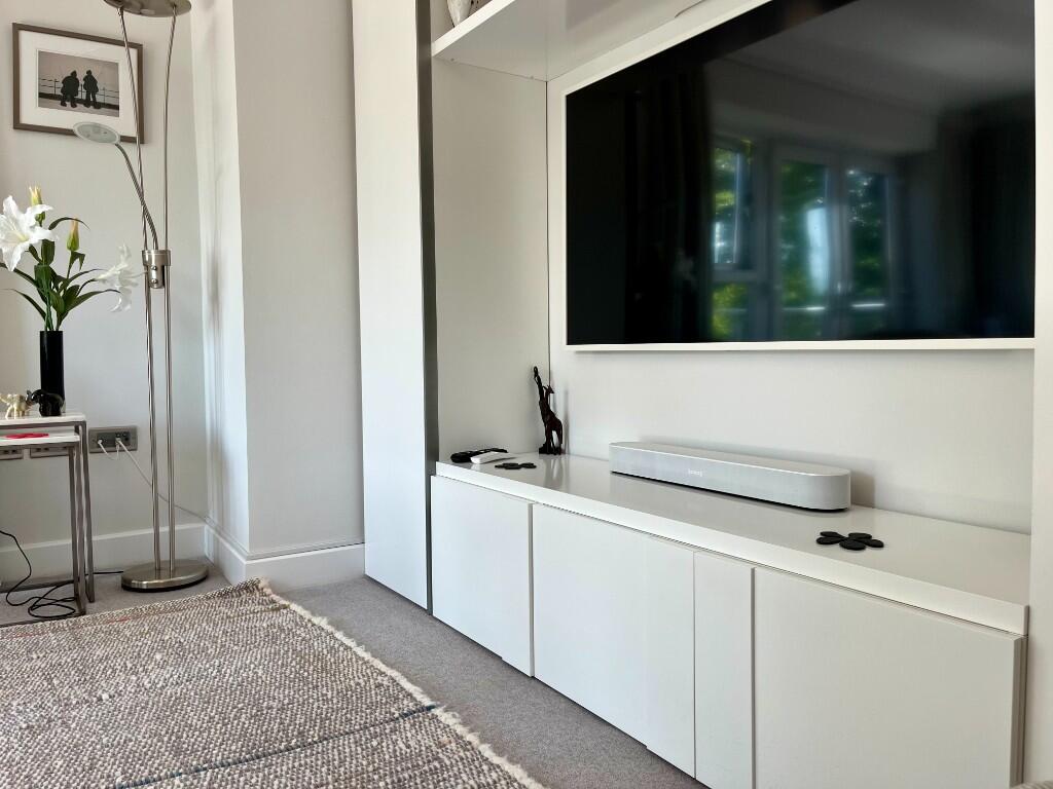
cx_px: 526
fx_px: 791
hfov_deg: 67.3
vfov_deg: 53.1
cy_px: 394
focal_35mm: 26
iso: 32
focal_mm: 5.1
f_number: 1.6
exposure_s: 1/110
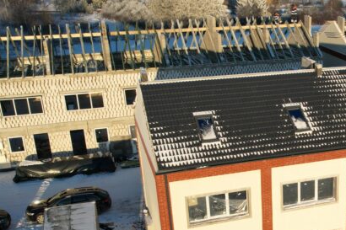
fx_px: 528
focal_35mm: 55
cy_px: 180
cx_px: 324
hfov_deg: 33.9
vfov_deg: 24.3
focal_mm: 8.38
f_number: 2.8
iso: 100
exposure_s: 1/1250
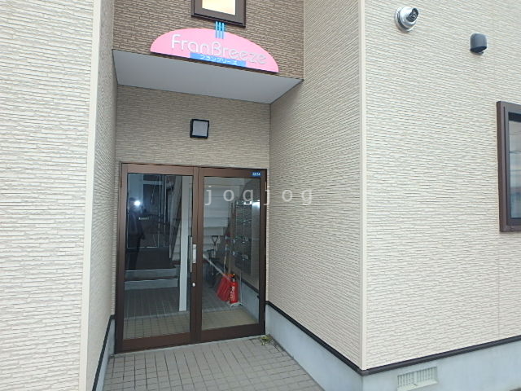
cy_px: 196
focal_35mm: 21
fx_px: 316
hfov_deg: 79.0
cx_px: 260
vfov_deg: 63.4
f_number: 3.5
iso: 125
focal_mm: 3.7
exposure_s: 1/400
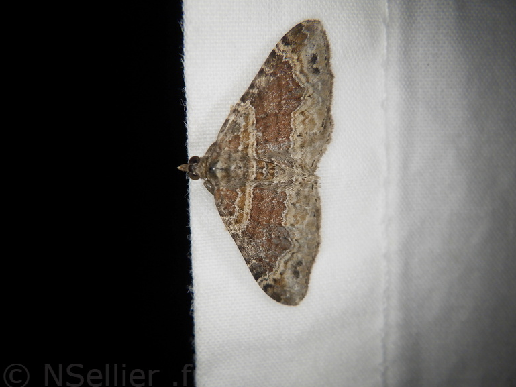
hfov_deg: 52.6
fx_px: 522
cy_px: 197
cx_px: 258
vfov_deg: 40.7
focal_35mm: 35
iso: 250
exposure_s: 1/500
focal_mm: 6.1
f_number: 4.6
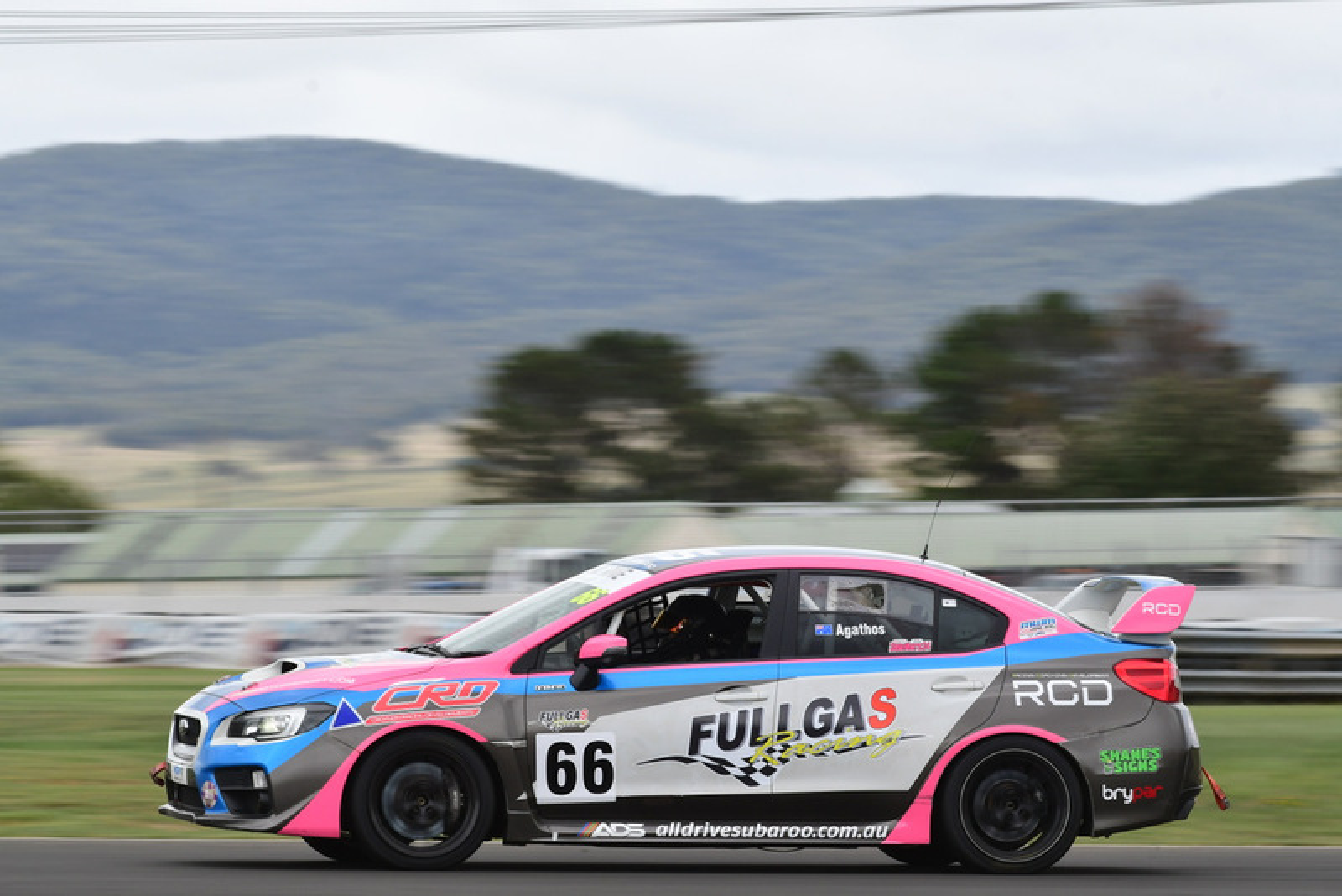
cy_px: 448
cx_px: 671
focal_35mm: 300
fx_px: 11187
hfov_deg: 6.9
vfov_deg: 4.6
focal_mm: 200
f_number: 11
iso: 320
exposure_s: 1/200
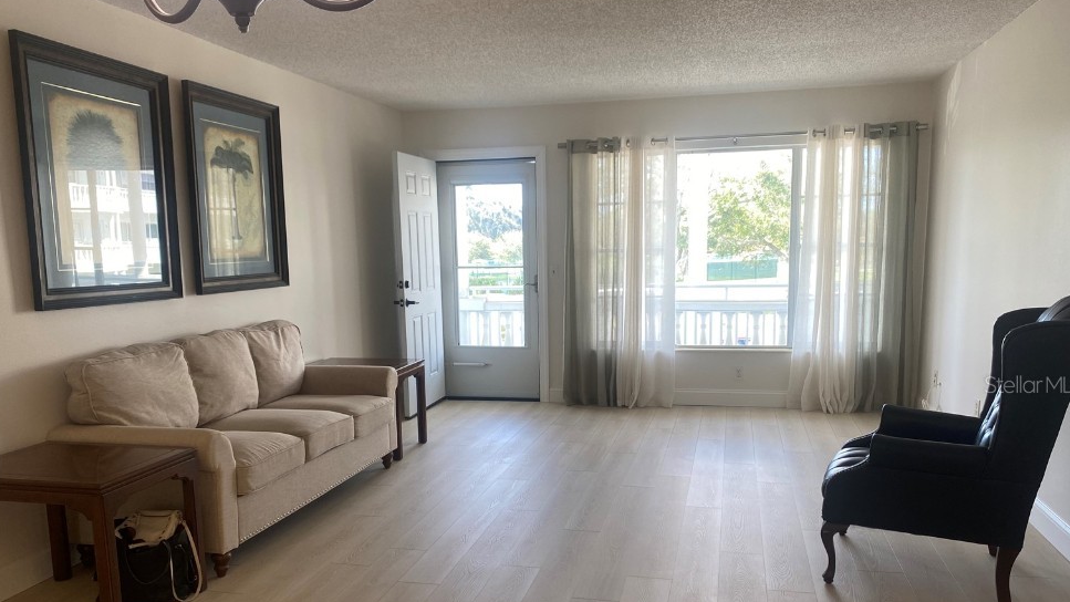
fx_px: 851
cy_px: 384
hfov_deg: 64.3
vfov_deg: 38.6
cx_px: 522
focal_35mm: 30
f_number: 1.8
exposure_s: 1/120
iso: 40
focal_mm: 4.25
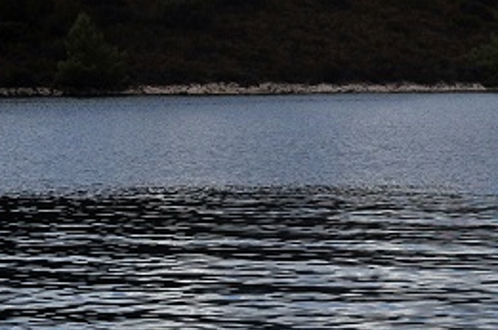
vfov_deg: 7.8
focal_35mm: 172
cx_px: 285
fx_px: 2375
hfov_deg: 12.0
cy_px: -190
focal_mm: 30
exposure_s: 1/2000
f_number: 6.3
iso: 250
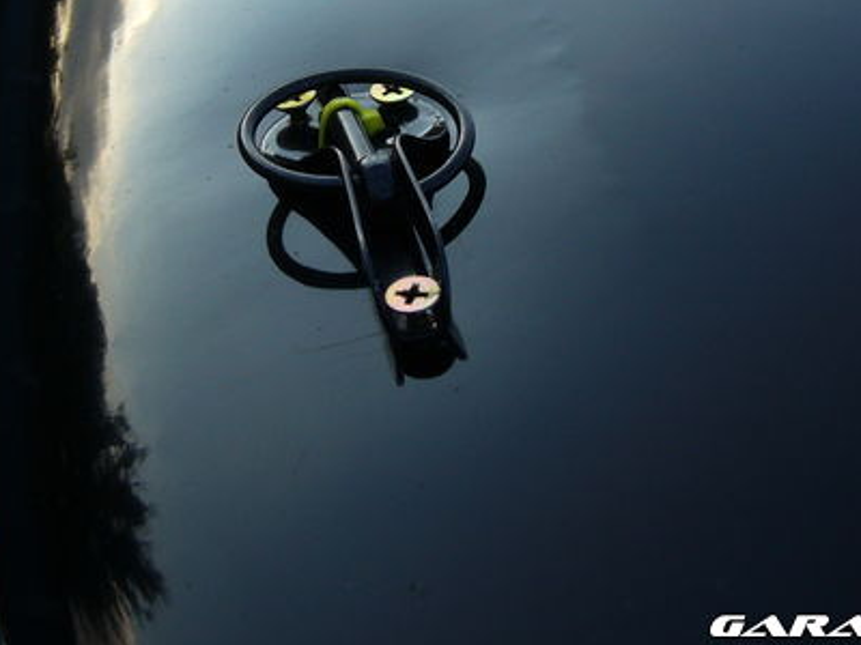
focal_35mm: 64
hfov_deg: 30.2
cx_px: 390
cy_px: 131
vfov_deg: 22.6
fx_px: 1592
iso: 80
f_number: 3
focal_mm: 6.6
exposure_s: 1/320
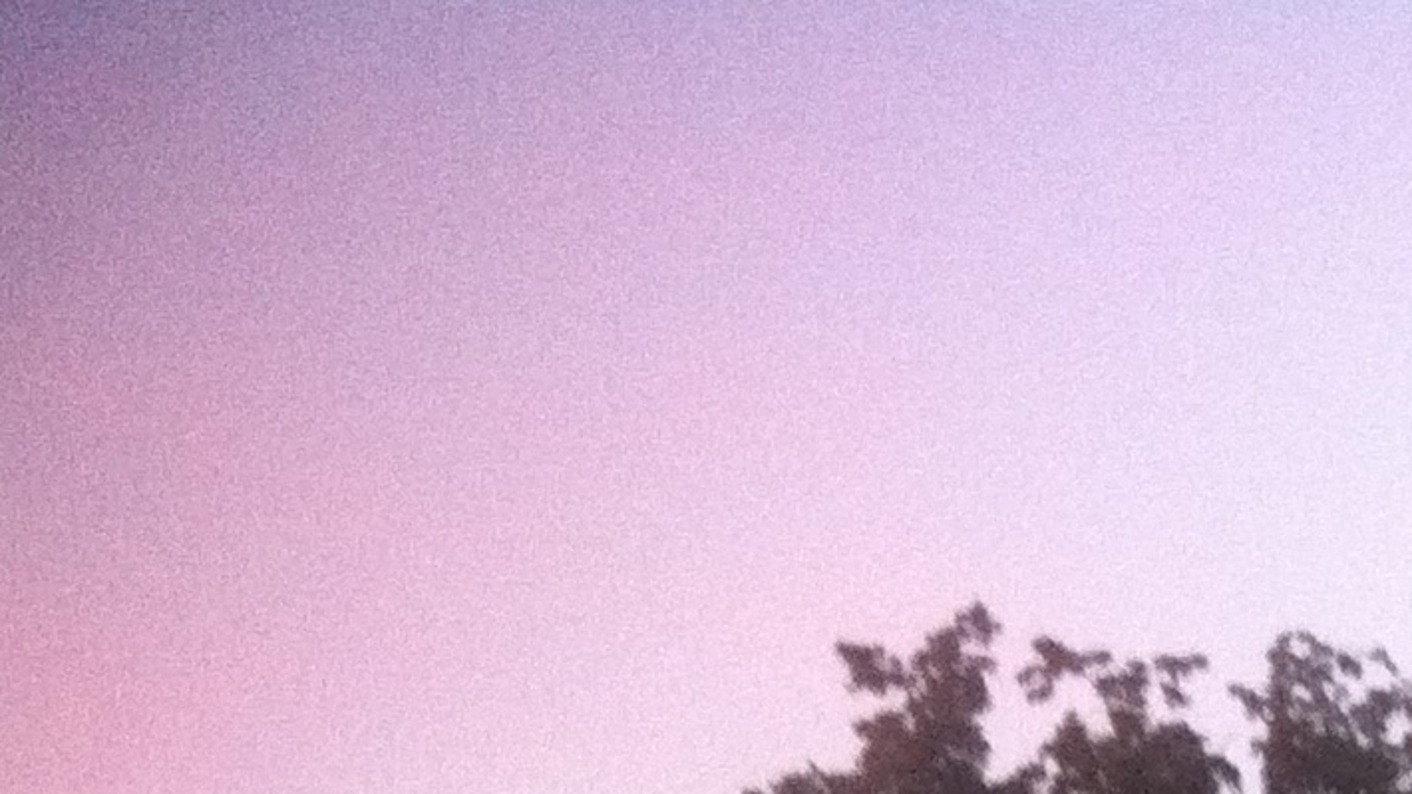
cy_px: 1920
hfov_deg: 13.8
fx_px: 5203
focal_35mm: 139
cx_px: 2524
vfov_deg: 8.0
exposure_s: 1/15
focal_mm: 3.85
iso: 250
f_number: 2.8
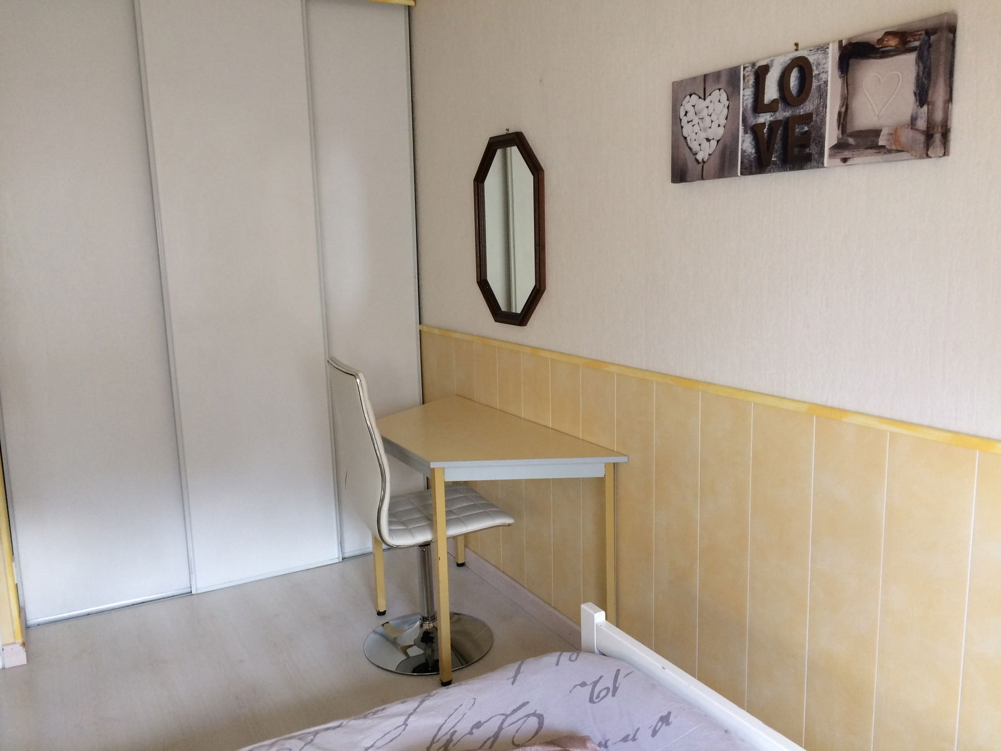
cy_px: 376
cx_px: 500
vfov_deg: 48.2
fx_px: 839
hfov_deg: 61.7
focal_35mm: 29
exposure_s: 1/33
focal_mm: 4.15
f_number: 2.2
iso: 125
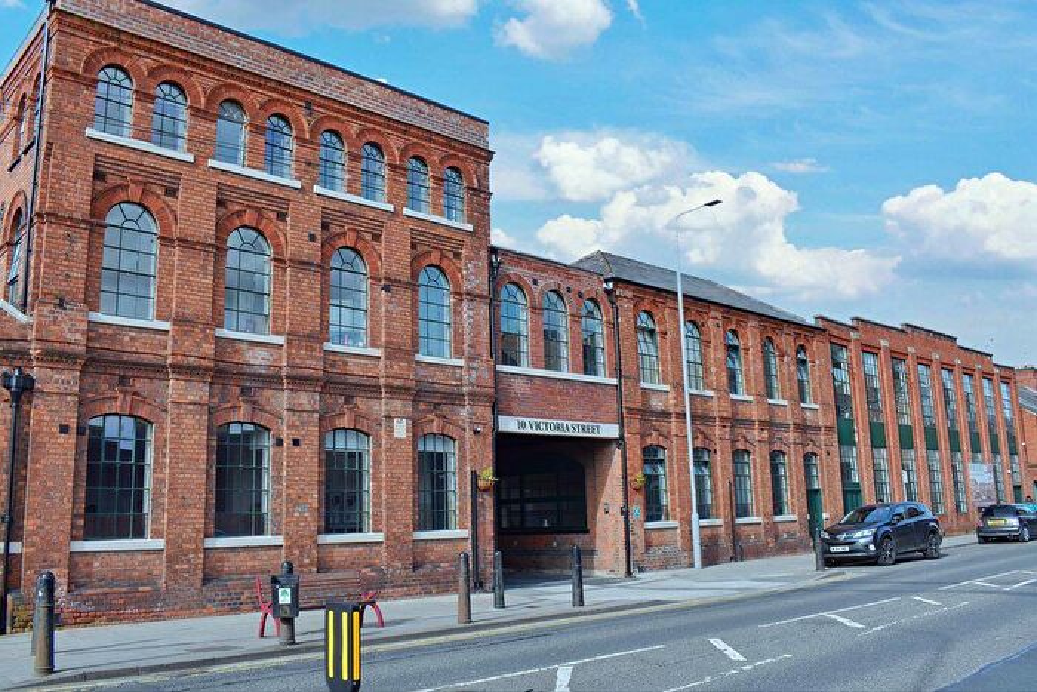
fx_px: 864
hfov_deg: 61.9
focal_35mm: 30
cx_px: 518
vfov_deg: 43.6
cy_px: 346
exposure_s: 1/250
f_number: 8
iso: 100
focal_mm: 20
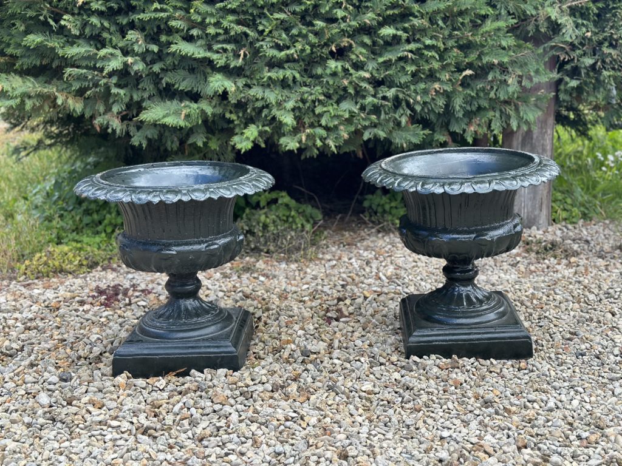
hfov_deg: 39.7
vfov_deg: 30.3
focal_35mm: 48
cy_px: 233
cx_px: 311
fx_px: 862
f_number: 1.78
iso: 80
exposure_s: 1/797
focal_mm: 6.86
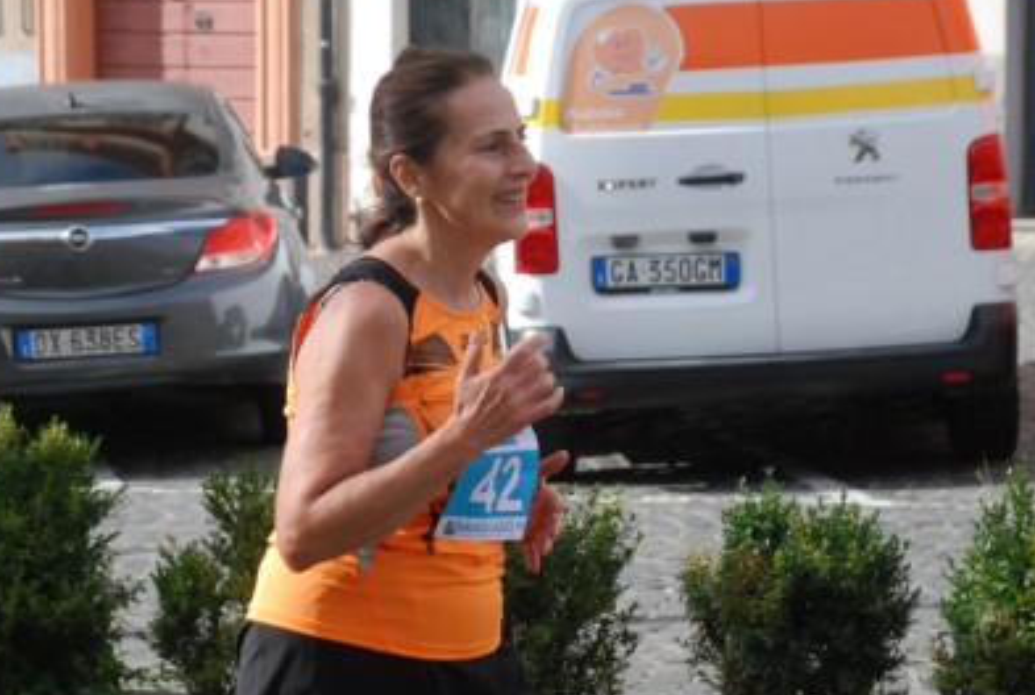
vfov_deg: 7.5
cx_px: 458
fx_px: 5273
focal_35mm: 183
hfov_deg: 11.2
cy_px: 328
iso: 1000
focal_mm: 80
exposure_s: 1/1600
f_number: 6.3
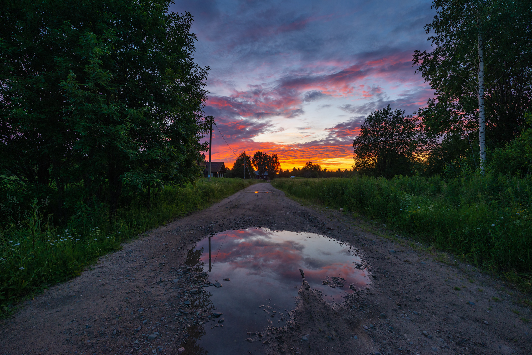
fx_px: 207
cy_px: 178
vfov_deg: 81.3
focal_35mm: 14
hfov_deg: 104.2
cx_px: 266
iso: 320
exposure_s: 1/13
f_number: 14
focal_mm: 14
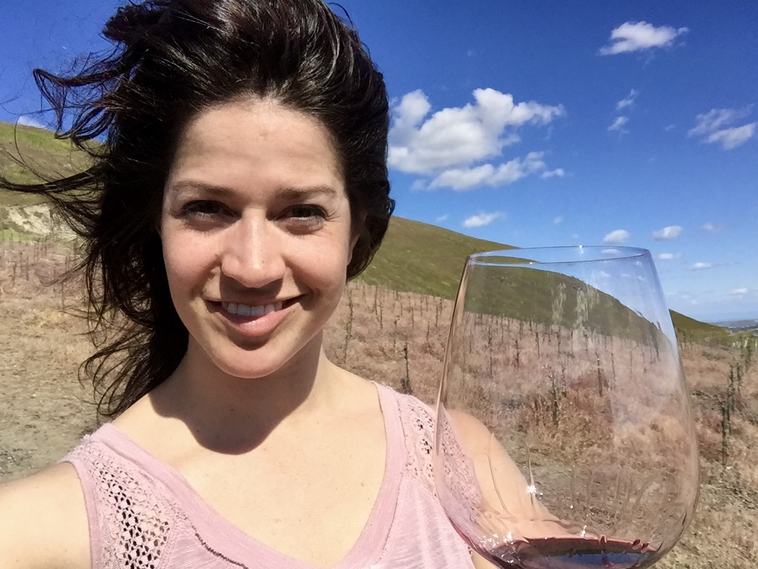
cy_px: 284
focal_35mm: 31
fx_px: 679
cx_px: 379
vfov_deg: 45.4
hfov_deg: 58.4
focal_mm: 2.65
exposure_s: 1/1873
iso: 32
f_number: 2.2
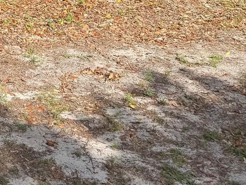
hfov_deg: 20.7
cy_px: -81
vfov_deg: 17.1
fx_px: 562
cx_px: -132
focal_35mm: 79
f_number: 1.78
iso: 80
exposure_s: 1/2169
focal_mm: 6.76
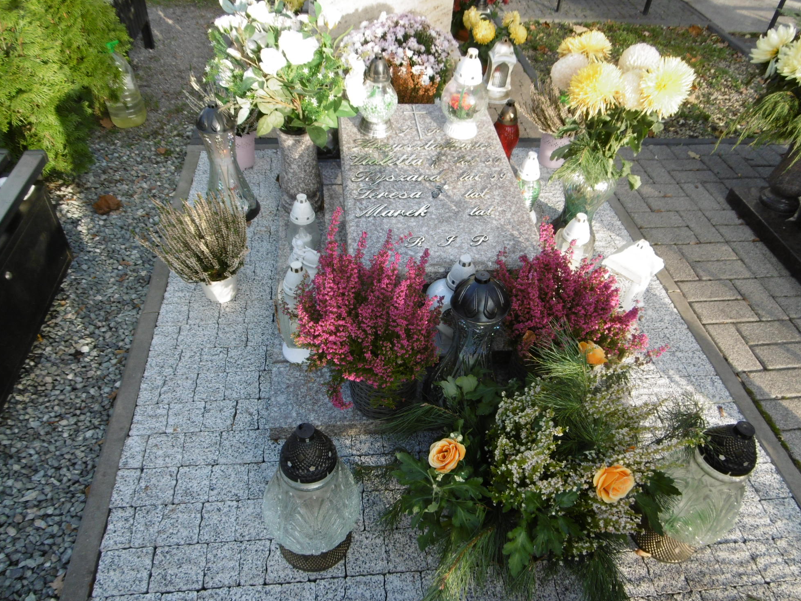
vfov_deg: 54.9
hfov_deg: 69.4
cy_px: 312
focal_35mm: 25
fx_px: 579
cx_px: 398
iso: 100
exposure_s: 1/200
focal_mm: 4.3
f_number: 3.1
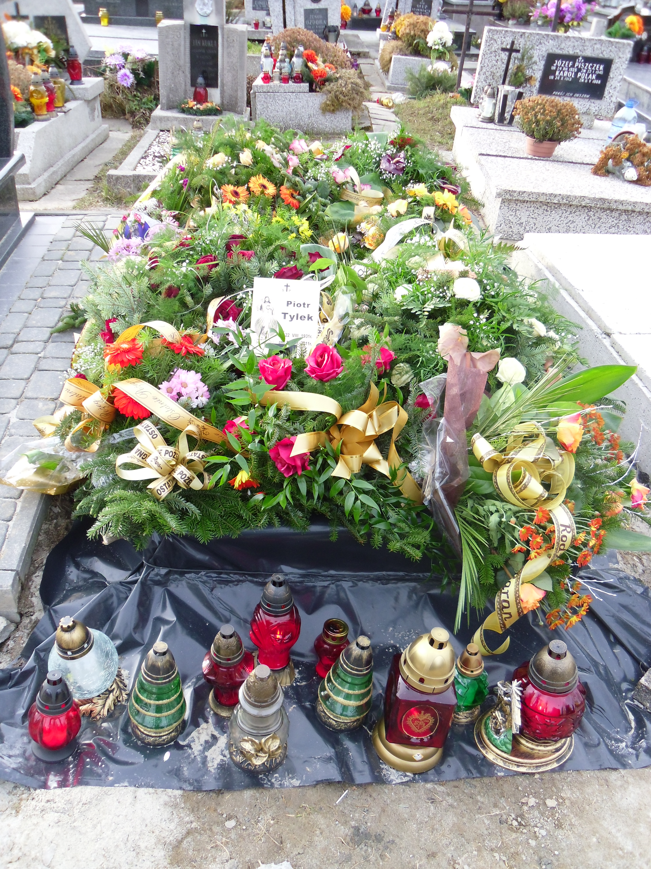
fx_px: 777
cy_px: 434
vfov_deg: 58.4
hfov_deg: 45.4
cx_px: 326
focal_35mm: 31
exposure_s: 1/82
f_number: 3.3
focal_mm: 5.6
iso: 100
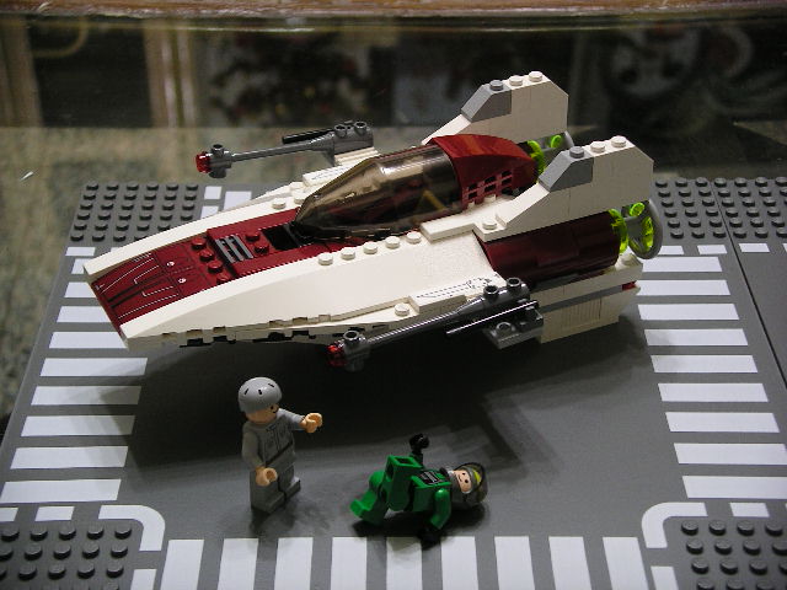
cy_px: 295
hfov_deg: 27.0
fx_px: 1637
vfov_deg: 20.4
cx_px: 394
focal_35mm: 72
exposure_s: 1/14
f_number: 3.5
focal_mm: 14.9
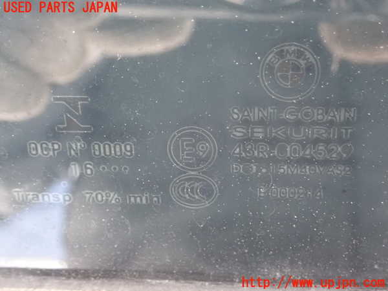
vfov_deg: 29.7
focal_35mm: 49
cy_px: 146
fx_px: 549
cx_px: 194
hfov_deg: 38.9
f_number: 3.2
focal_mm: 8.99
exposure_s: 1/20
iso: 1600
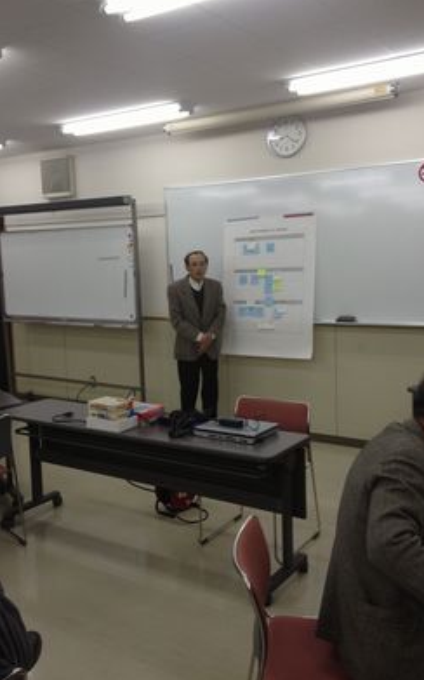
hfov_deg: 33.5
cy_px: 339
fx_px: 703
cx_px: 174
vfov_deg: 51.6
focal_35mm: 38
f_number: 2.4
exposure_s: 1/120
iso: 100
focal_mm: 4.28
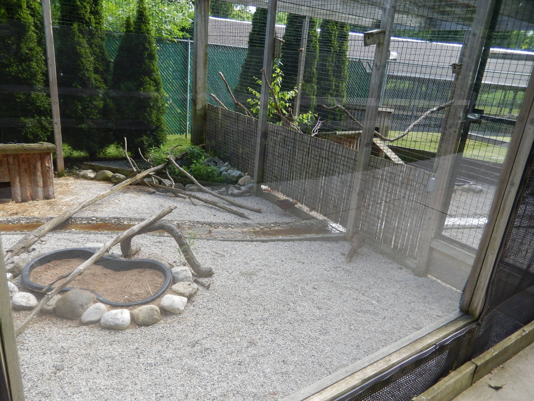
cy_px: 200
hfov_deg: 69.4
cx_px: 267
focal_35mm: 25
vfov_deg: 54.9
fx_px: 386
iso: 125
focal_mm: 4.5
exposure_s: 1/160
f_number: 3.4
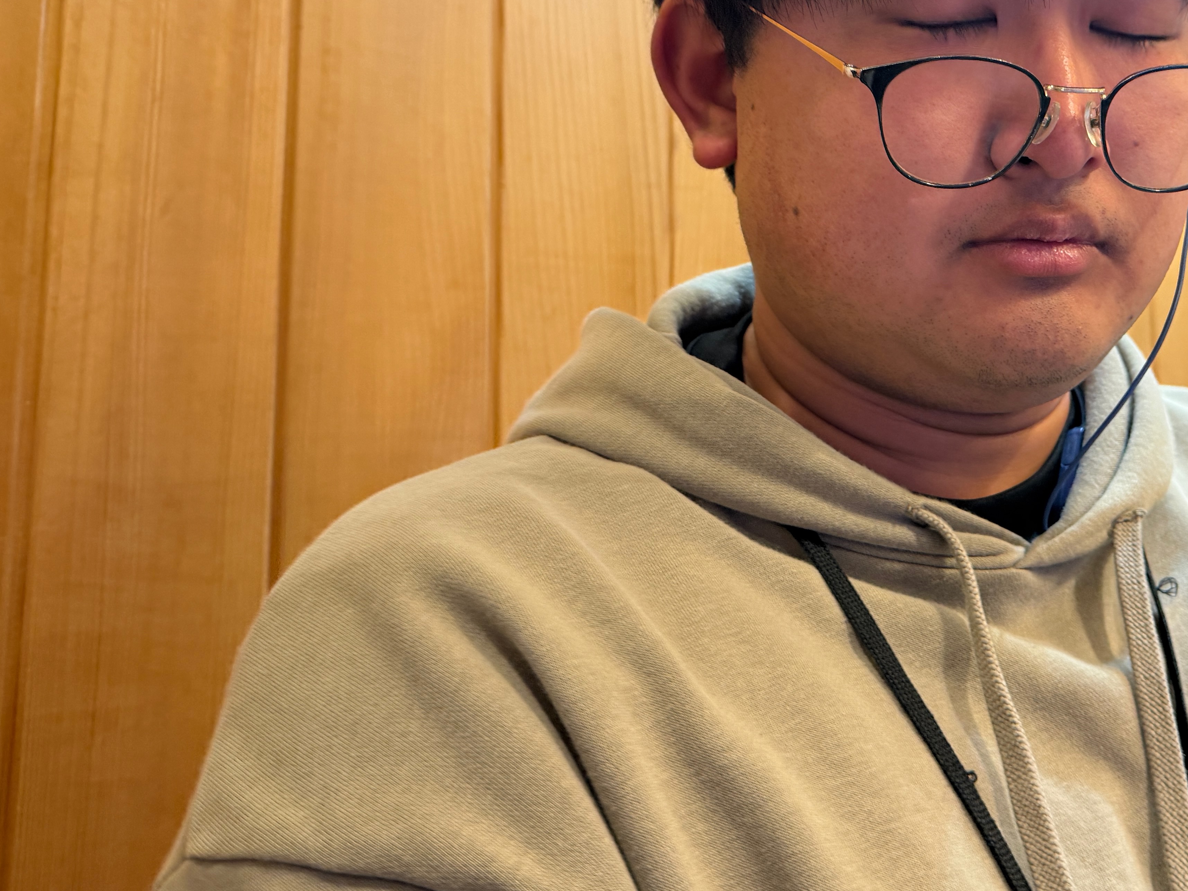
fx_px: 1373
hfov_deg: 44.8
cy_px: 292
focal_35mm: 40
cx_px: 923
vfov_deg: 35.6
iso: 320
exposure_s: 1/50
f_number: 1.78
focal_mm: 6.76
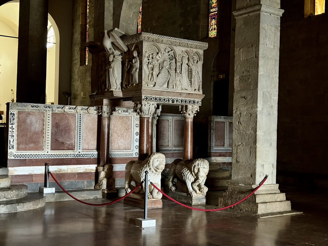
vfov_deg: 28.0
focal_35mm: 52
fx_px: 493
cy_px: 123
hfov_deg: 36.8
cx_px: 164
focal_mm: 5.96
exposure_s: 1/18
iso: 400
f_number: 1.6
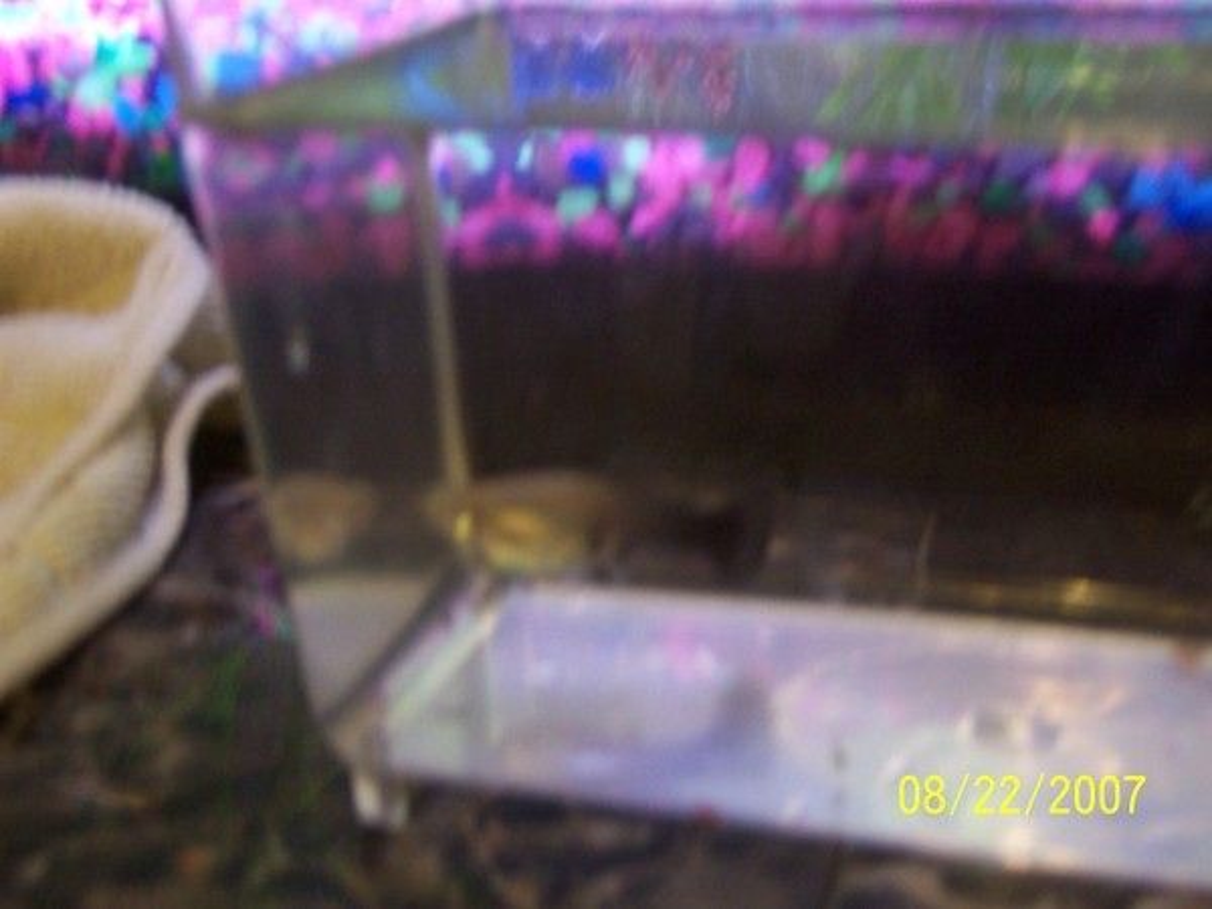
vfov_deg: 28.0
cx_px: 606
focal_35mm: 52
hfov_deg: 36.8
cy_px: 454
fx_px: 1821
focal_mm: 8
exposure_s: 1/8
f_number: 3.4
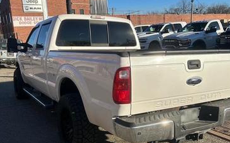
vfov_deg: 33.3
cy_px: 89
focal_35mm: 38
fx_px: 238
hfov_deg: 51.6
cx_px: 114
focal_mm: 5.7
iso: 50
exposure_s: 1/5076
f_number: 1.5
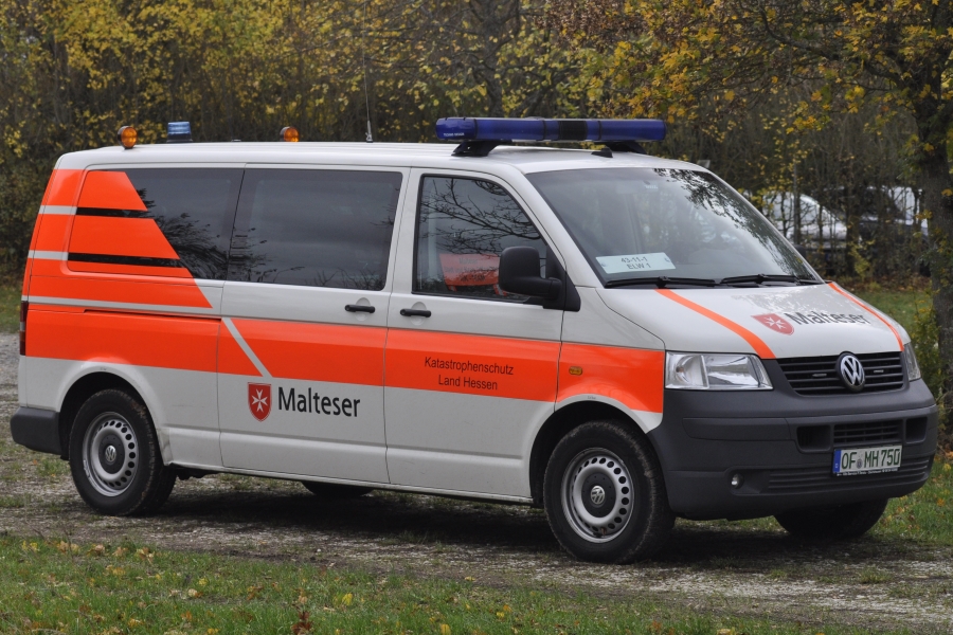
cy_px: 318
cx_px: 476
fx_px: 3097
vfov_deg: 11.7
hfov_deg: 17.5
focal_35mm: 117
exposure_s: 1/500
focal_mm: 78
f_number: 5.6
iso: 500
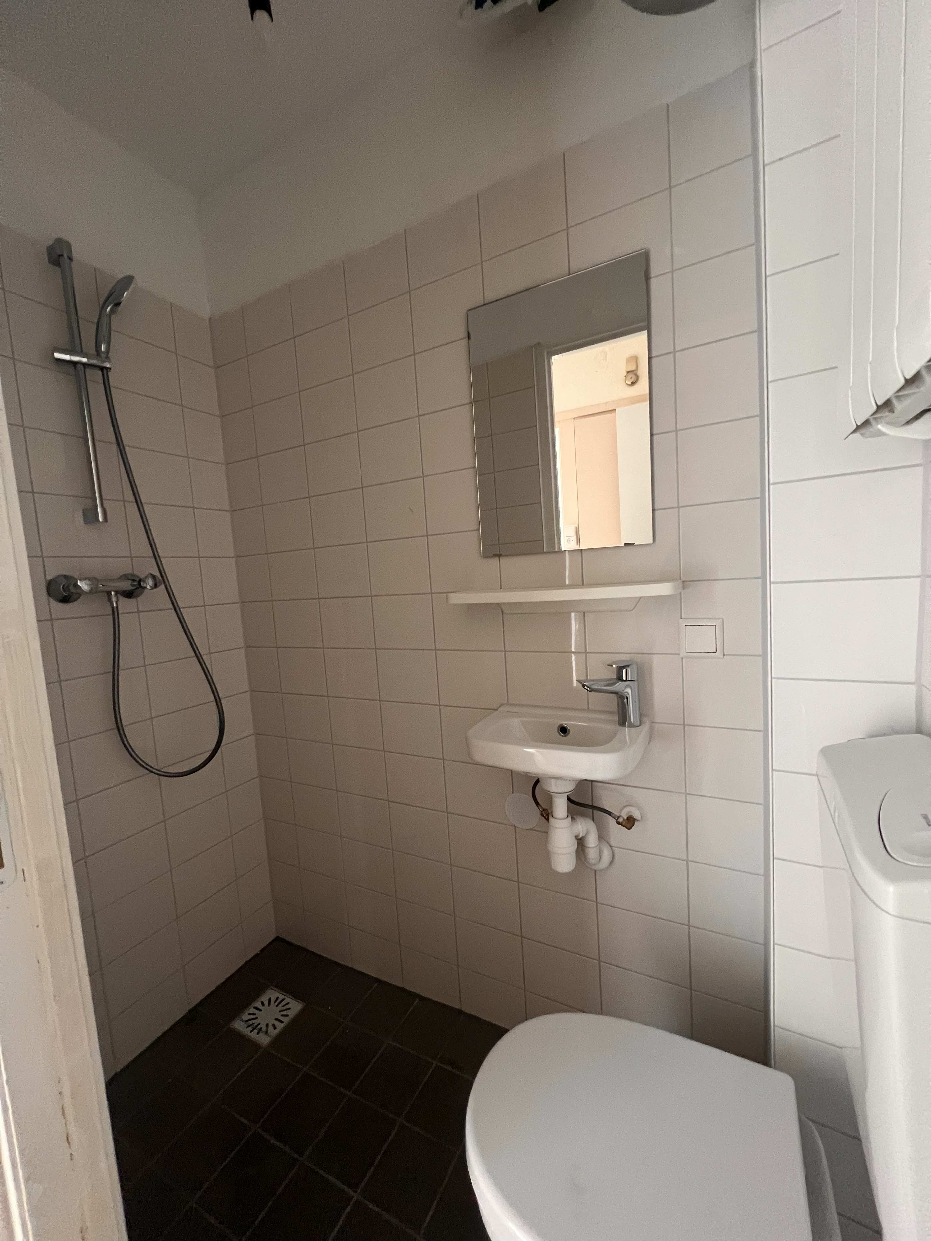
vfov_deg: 106.2
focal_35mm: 13
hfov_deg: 89.9
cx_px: 466
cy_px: 620
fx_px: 466
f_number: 1.8
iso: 400
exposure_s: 1/60
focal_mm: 1.57
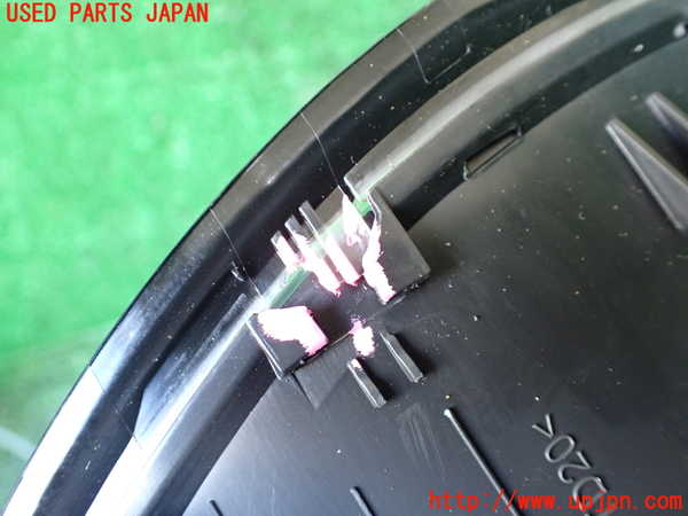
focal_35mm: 30
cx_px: 344
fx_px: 596
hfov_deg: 60.0
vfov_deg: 46.8
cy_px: 258
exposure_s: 1/50
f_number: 2.3
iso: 800
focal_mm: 5.4
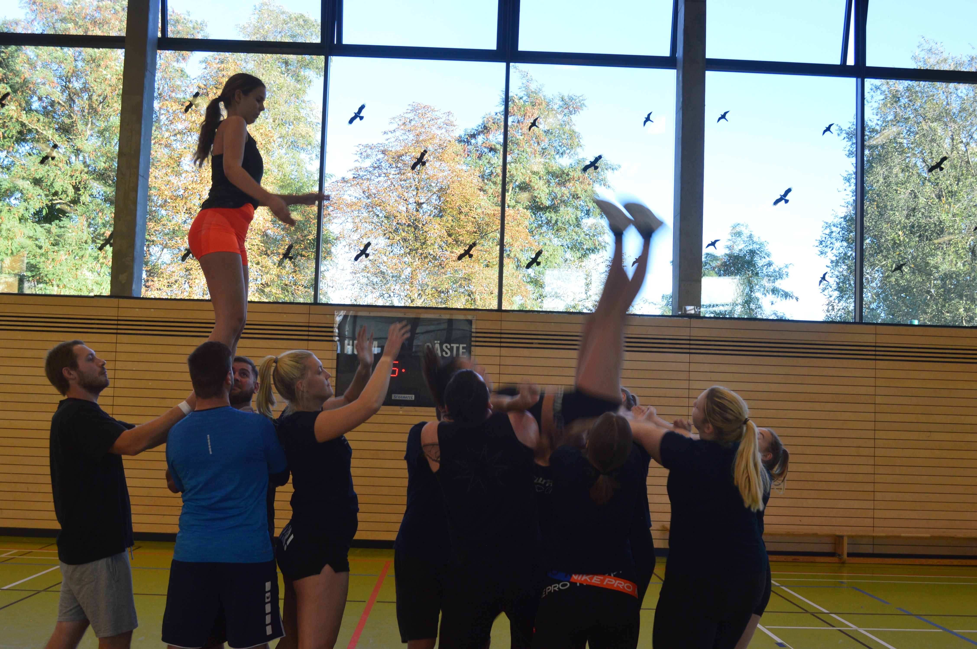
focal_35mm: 42
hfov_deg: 46.4
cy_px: 324
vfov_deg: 31.8
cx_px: 488
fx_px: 1139
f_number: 8
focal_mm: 28
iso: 400
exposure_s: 1/80
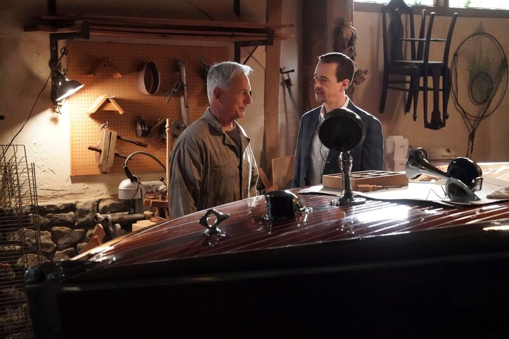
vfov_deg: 19.4
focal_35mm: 70
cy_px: 170
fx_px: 989
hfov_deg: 28.8
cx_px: 254
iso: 16000
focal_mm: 70
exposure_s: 1/80
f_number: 6.3
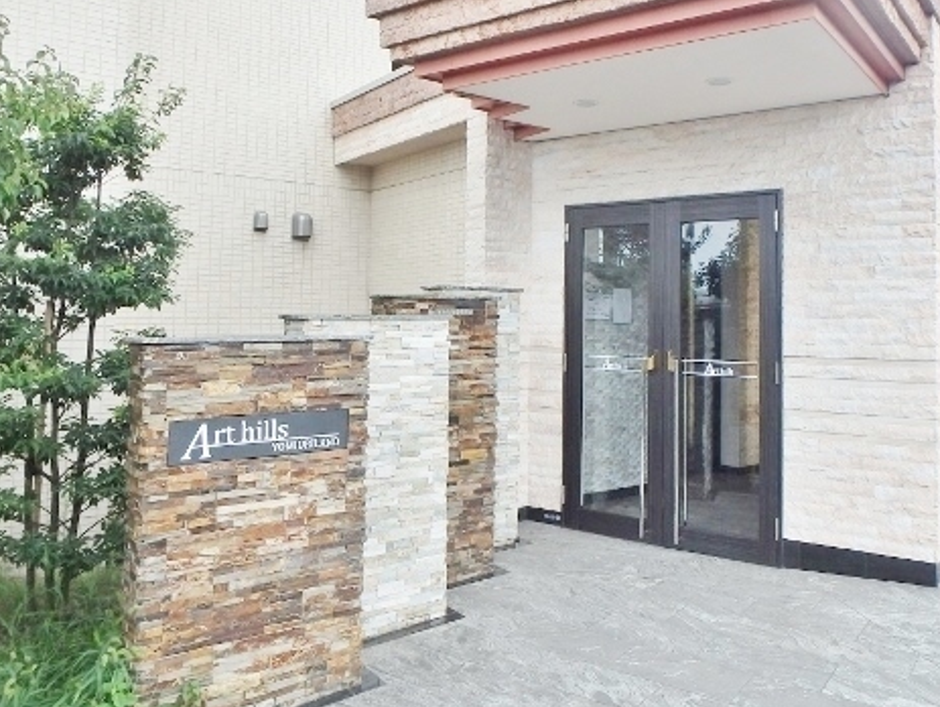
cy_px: 270
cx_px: 536
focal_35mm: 29
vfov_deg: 47.9
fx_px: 788
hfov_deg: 61.4
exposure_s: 1/200
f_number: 3.5
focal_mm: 3.7
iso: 125
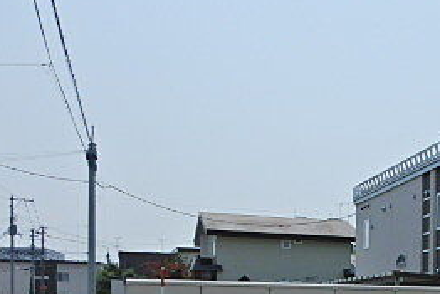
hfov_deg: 30.8
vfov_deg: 21.0
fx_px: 746
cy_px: 341
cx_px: 425
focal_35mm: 61
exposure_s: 1/500
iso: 125
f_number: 8.2
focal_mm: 4.3
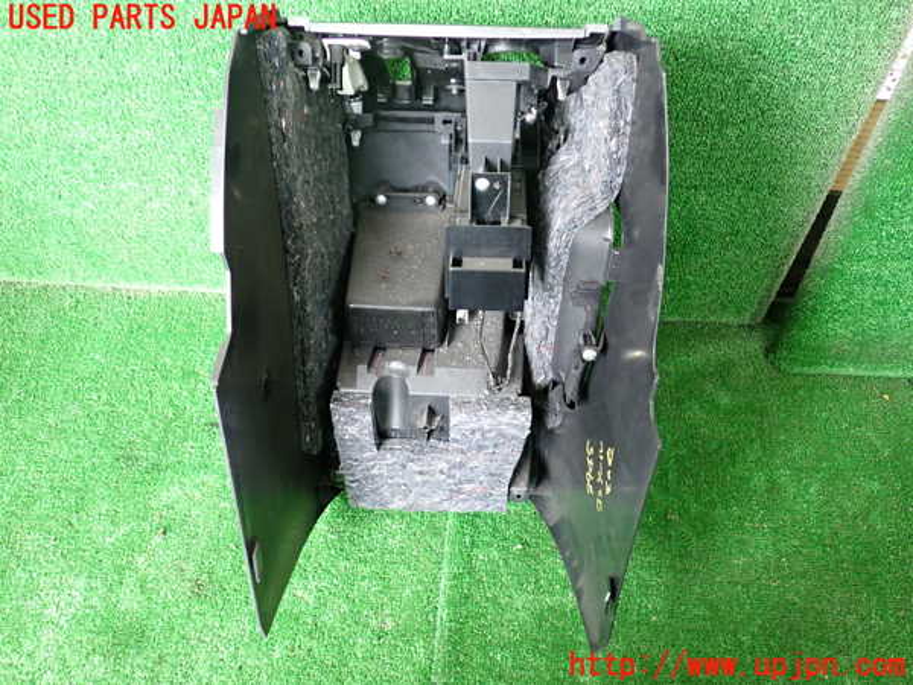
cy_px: 342
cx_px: 456
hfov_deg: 60.0
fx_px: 791
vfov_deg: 46.8
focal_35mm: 30
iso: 500
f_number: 2.3
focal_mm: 5.4
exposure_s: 1/30
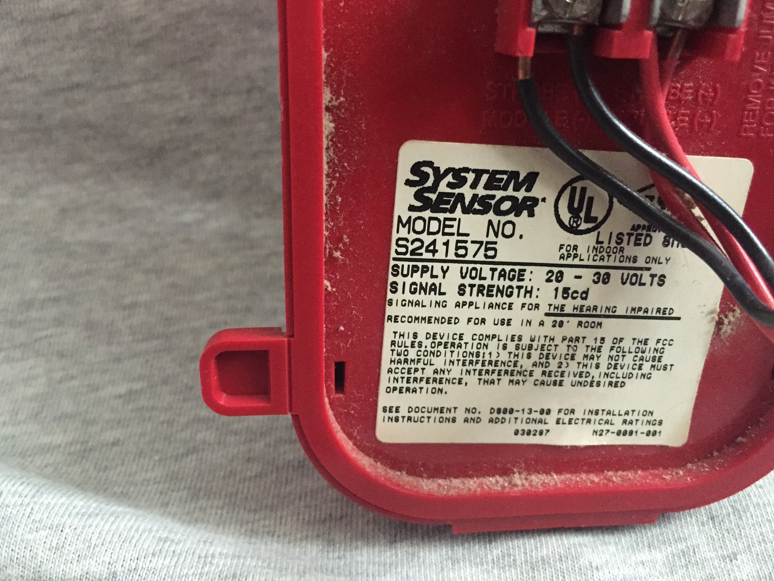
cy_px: 287
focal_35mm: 30
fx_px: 671
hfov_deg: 60.0
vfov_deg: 46.8
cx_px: 386
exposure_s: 1/15
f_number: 2.2
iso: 400
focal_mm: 4.15
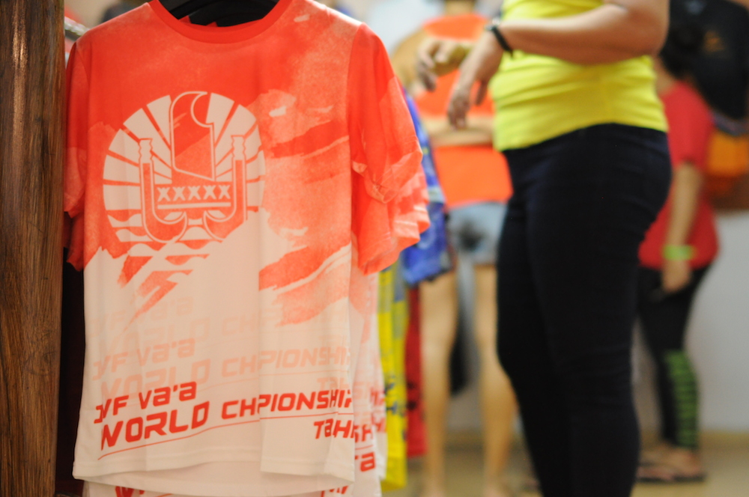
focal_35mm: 75
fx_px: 1558
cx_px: 374
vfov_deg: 18.1
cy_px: 248
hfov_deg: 27.0
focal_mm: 50
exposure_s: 1/200
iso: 1250
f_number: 1.8
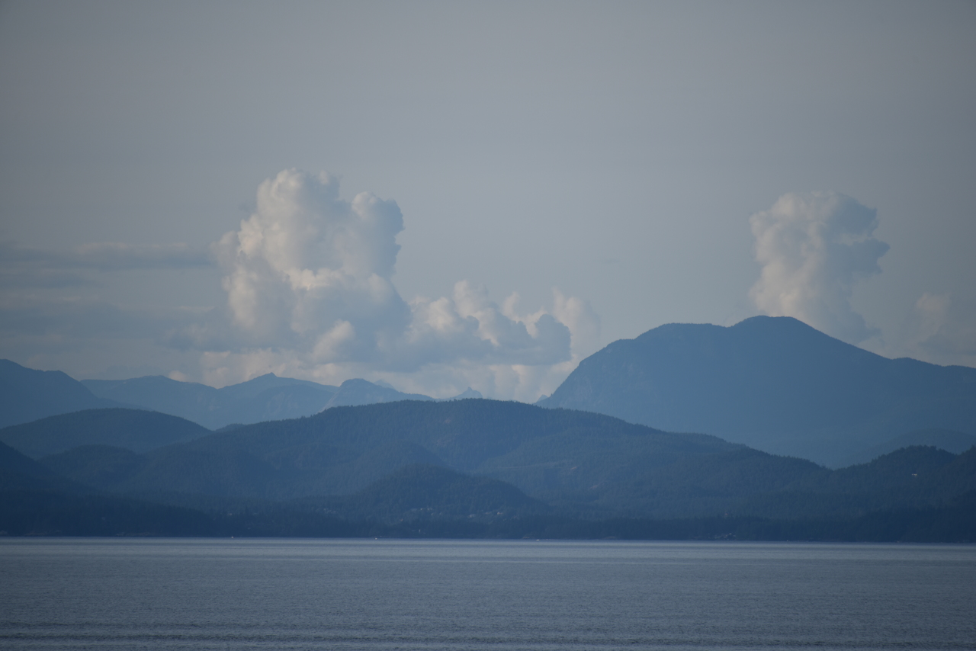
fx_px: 8135
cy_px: 326
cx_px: 488
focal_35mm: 300
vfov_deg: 4.6
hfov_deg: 6.9
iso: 110
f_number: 5.6
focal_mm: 300
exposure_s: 1/640
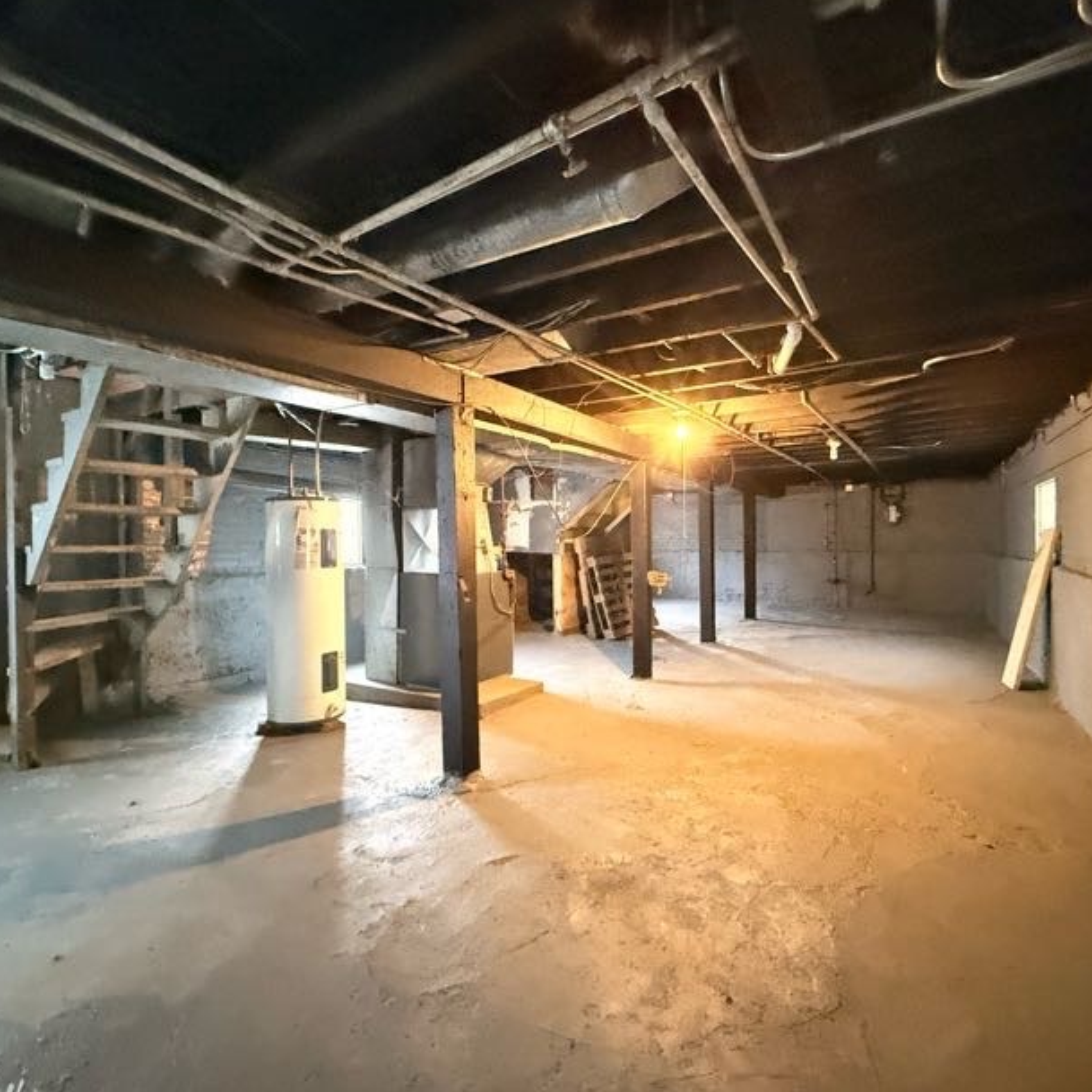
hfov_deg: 83.9
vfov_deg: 84.0
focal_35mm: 17
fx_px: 607
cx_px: 567
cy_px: 539
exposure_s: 1/15
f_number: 2.2
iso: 3200
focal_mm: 2.22
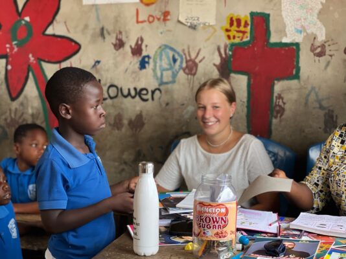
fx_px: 769
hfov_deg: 25.3
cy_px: 130
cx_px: 173
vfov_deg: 19.1
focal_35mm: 77
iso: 160
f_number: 2.8
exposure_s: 1/121
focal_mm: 9
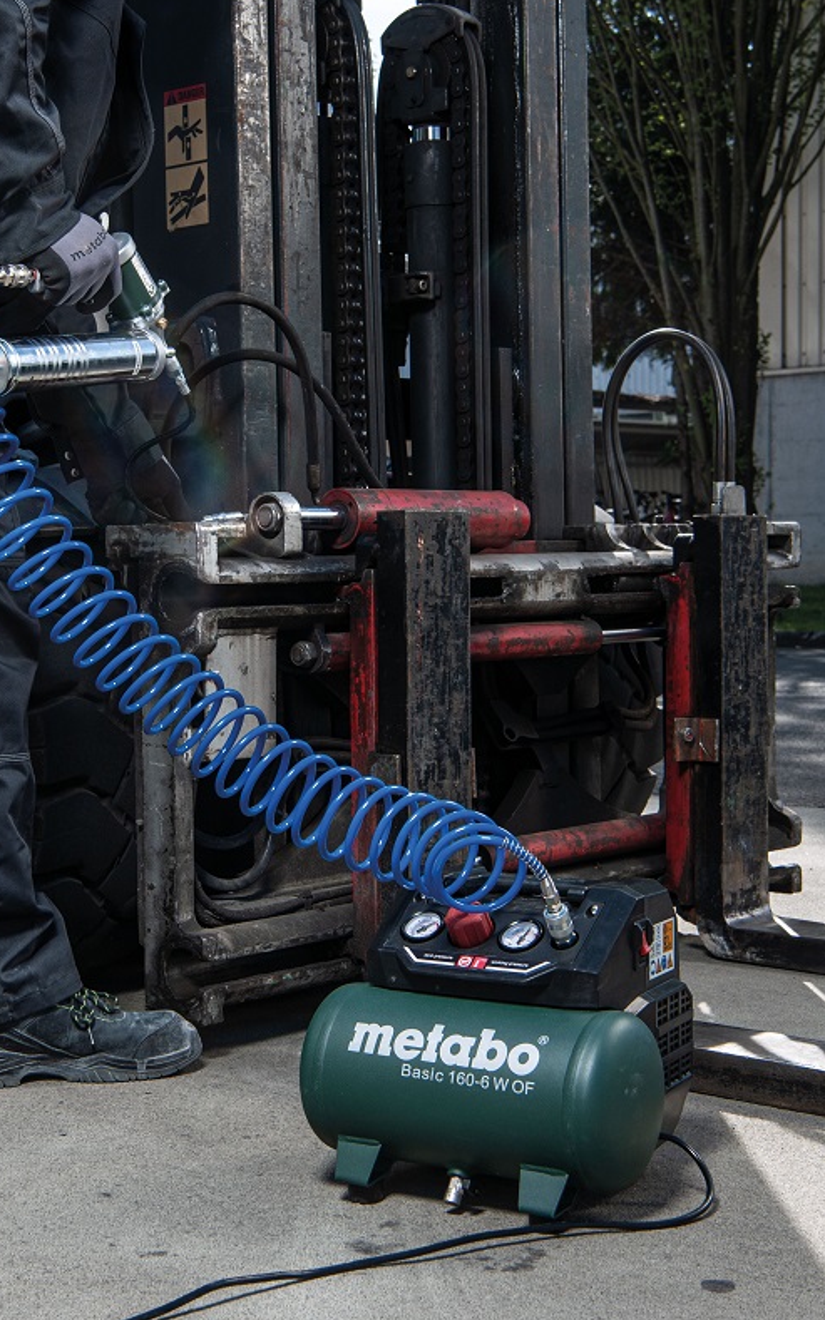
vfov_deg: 33.0
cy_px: 654
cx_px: 311
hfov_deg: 20.9
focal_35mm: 62
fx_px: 2231
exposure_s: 1/200
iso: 100
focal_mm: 40
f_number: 10
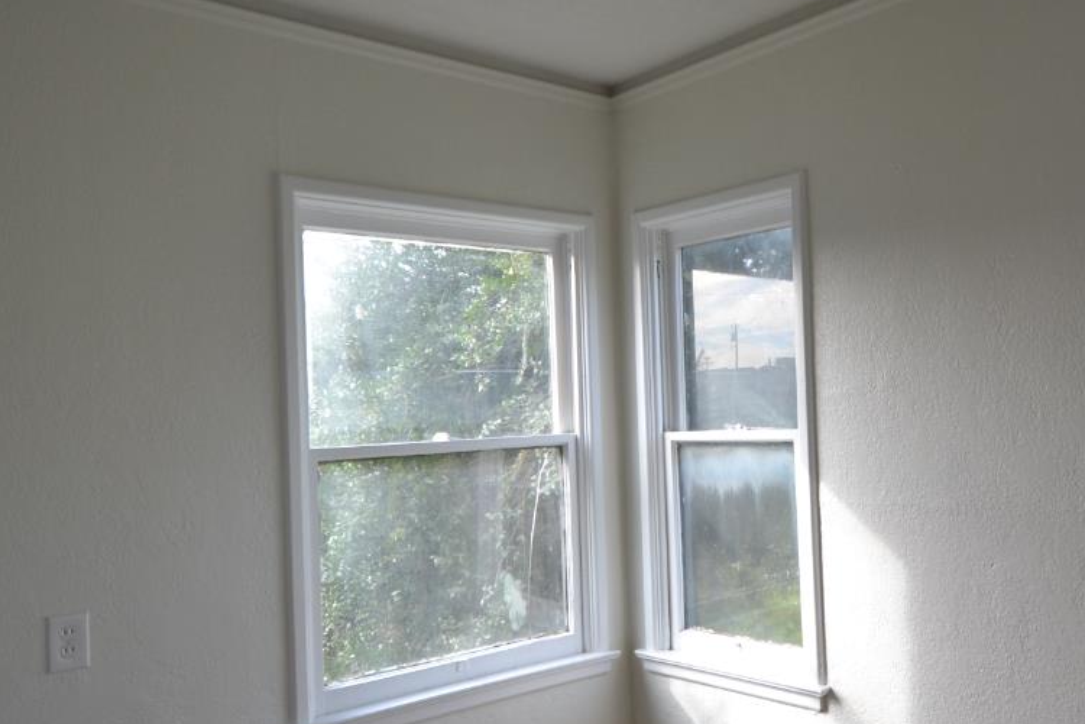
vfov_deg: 43.6
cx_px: 702
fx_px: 904
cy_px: 376
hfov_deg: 60.8
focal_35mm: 30
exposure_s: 1/125
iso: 280
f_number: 5.6
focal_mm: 10
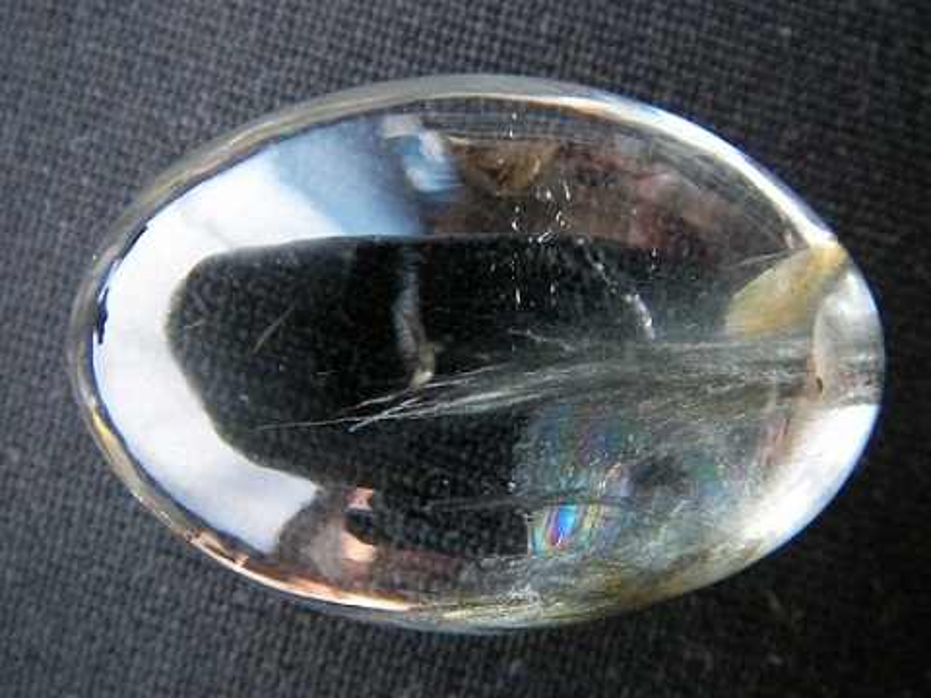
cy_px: 349
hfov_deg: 49.0
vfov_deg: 37.7
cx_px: 466
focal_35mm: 38
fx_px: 1022
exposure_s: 1/2.1
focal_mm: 6.3
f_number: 3.3
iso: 100
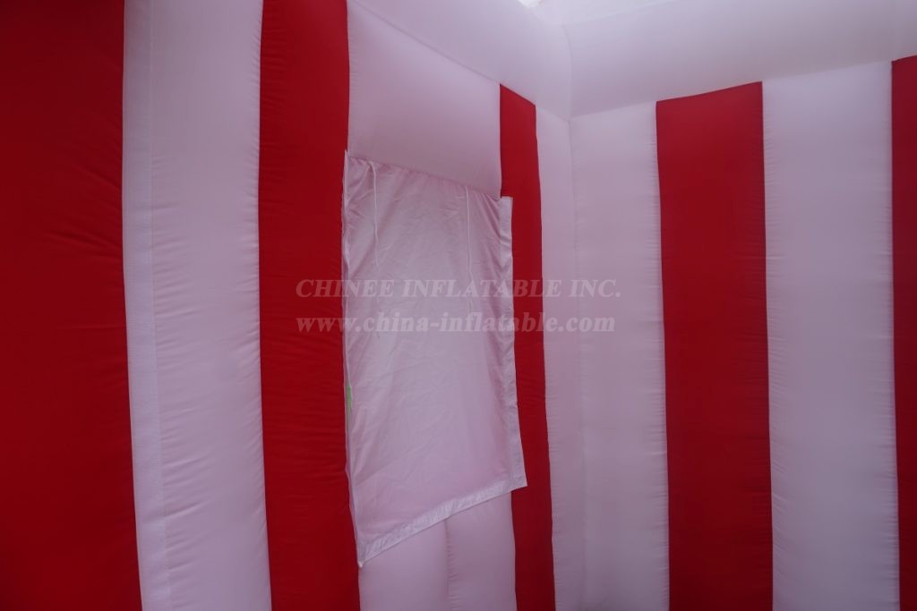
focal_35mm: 24
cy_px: 306
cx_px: 458
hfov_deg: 73.7
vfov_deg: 53.1
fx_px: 611
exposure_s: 1/400
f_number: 6.3
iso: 100
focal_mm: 16
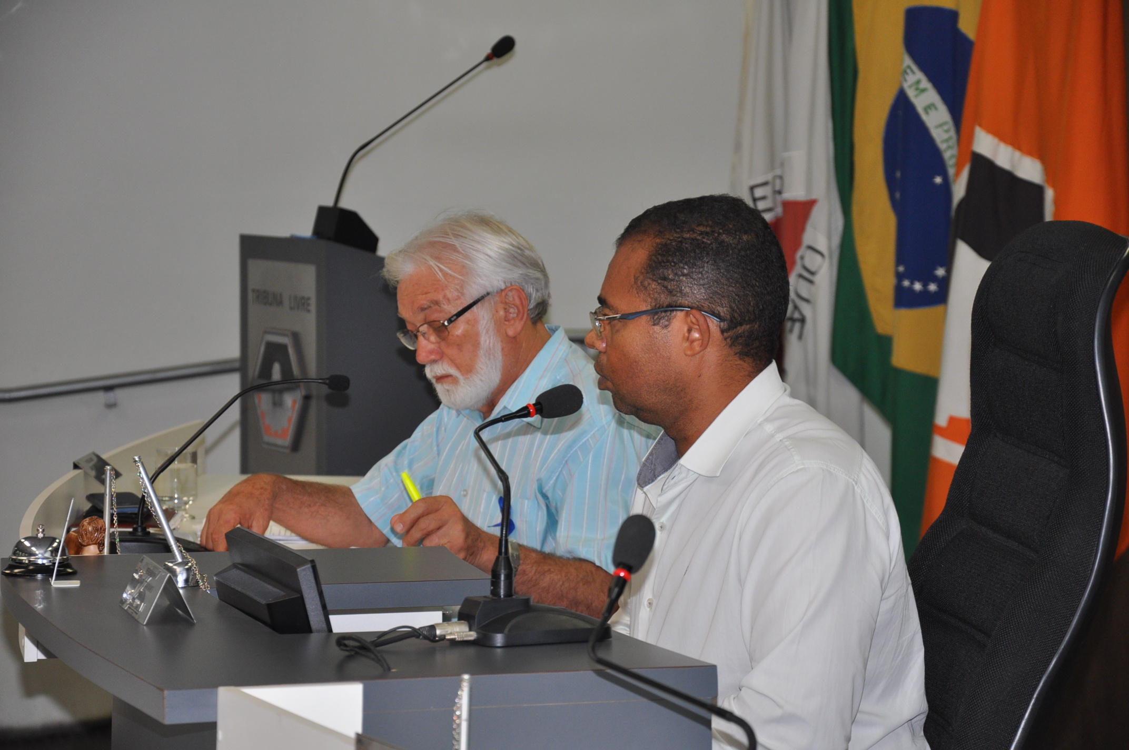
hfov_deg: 16.1
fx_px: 3994
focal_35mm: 128
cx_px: 564
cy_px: 375
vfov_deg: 10.7
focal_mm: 85
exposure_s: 1/60
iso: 500
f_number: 5.6
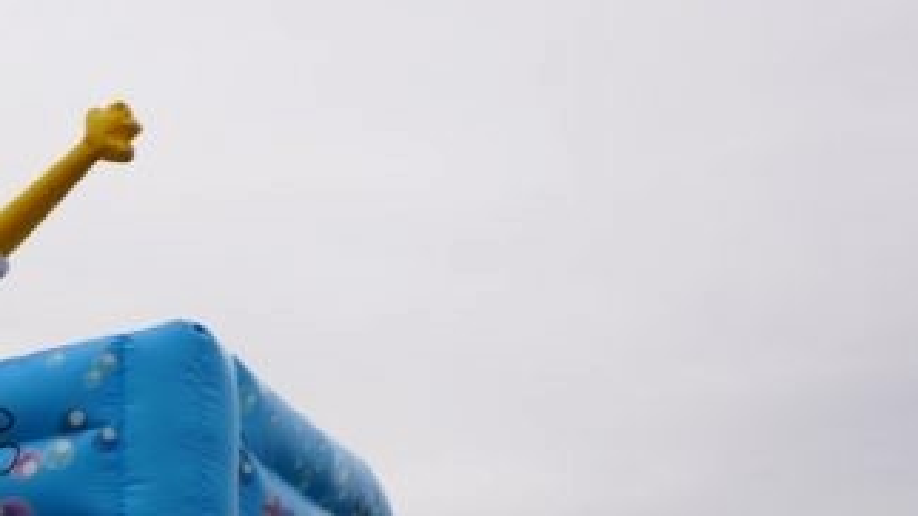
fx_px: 1947
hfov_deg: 22.7
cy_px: 854
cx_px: -368
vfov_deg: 13.8
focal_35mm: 80
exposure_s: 1/125
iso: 100
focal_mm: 16
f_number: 9
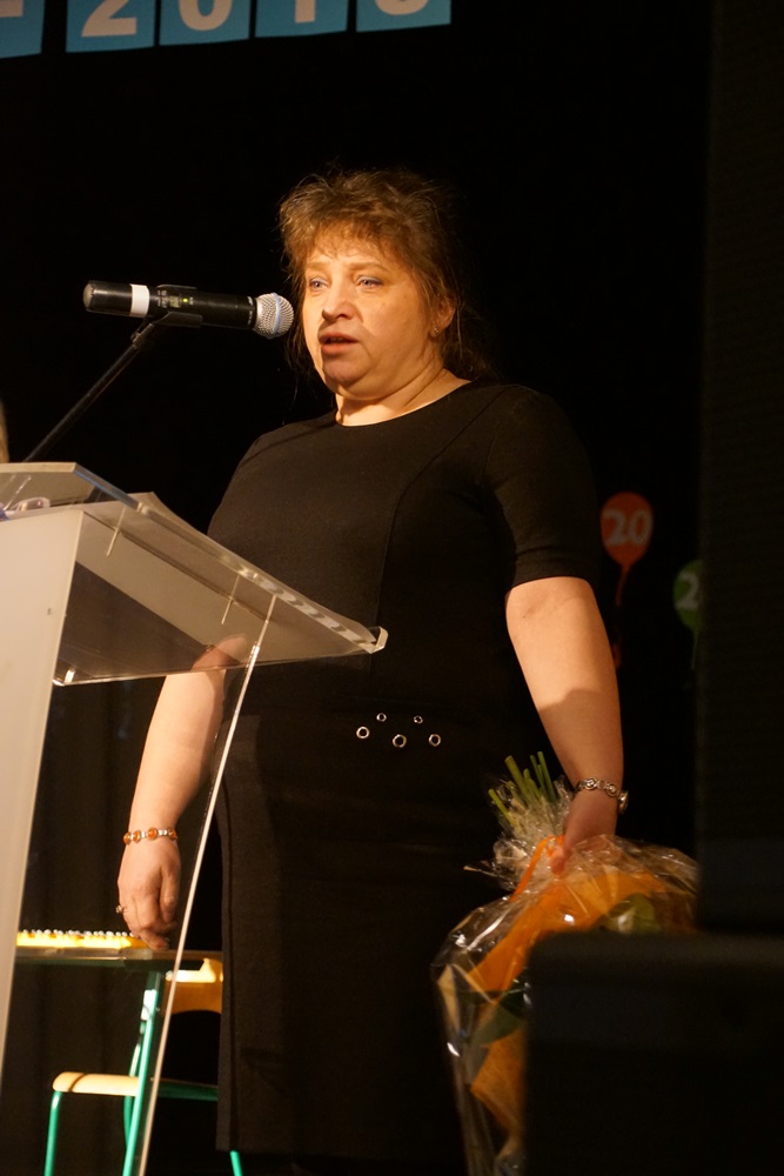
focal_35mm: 90
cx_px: 392
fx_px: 2939
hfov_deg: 15.2
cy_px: 588
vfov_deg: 22.6
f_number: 5
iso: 3200
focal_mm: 60
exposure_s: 1/25
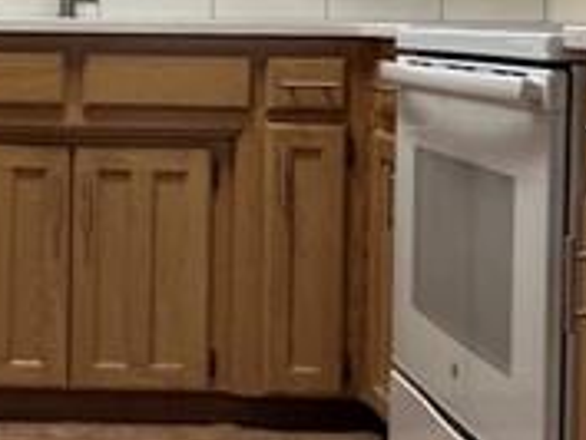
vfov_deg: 18.0
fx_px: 1372
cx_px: 3
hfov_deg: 23.1
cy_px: 46
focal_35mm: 81
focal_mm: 2.22
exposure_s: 1/60
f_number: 2.2
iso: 200
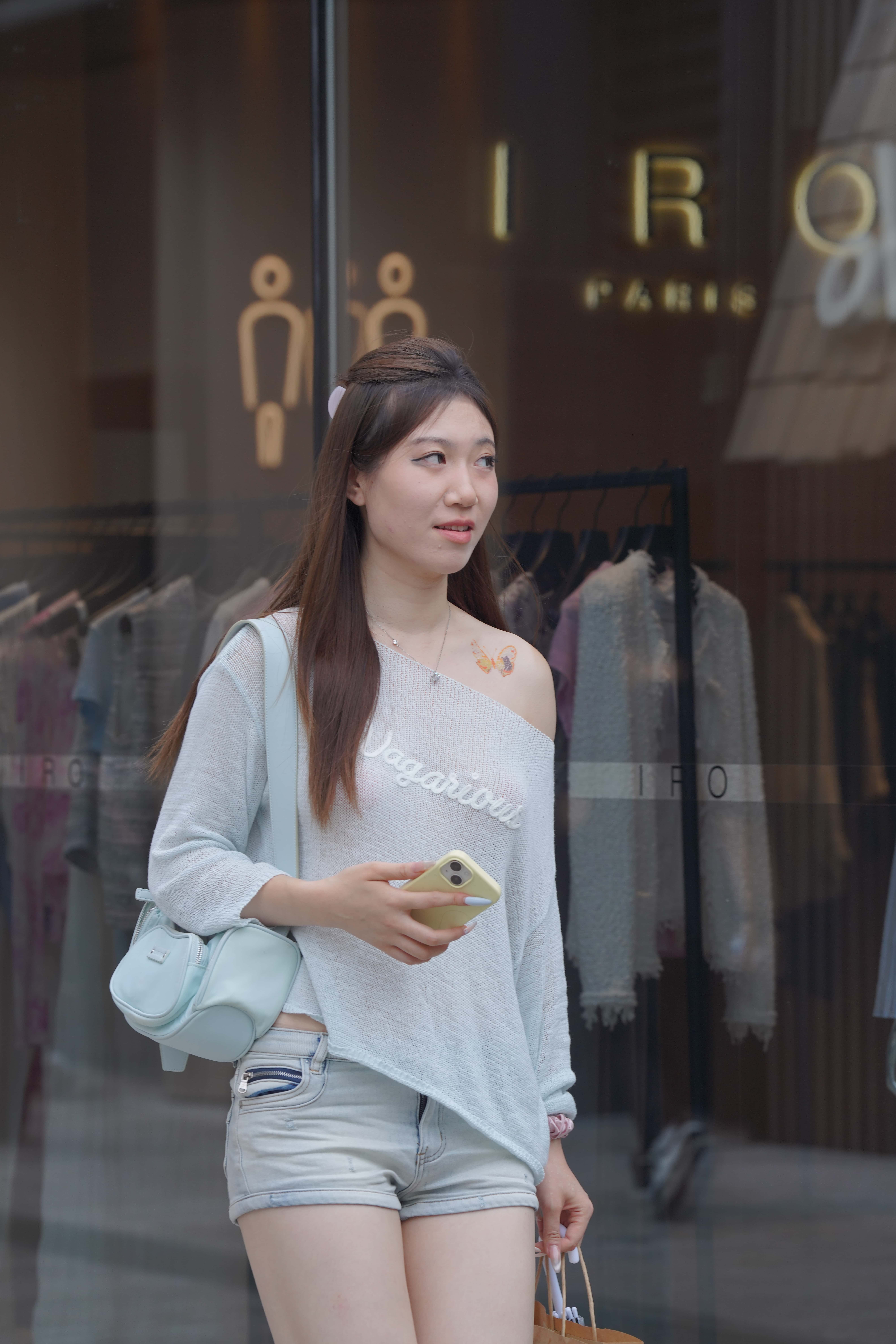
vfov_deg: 13.0
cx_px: 448
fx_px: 5898
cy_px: 672
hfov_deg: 8.7
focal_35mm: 158
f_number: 6.3
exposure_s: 1/500
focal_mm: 158
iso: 400
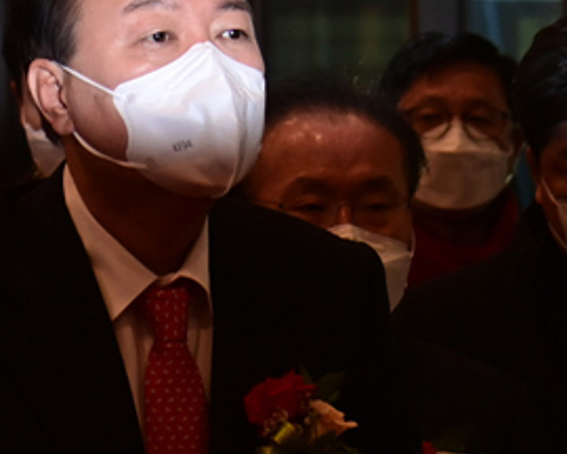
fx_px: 2987
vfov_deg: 8.7
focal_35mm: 178
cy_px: 329
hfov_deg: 10.8
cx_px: 197
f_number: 5
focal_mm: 80
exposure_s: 1/250
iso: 2000
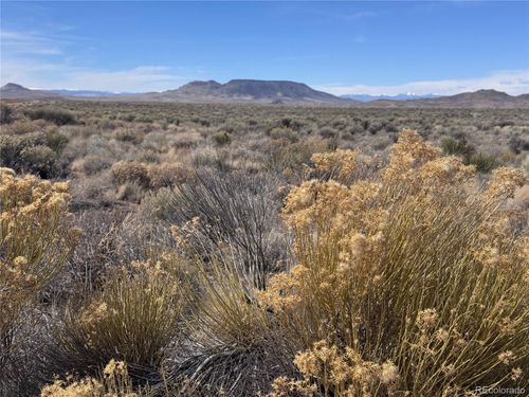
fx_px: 734
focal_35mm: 48
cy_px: 198
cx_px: 264
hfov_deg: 39.7
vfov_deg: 30.3
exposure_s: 1/5848
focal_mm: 6.76
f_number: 1.78
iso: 64
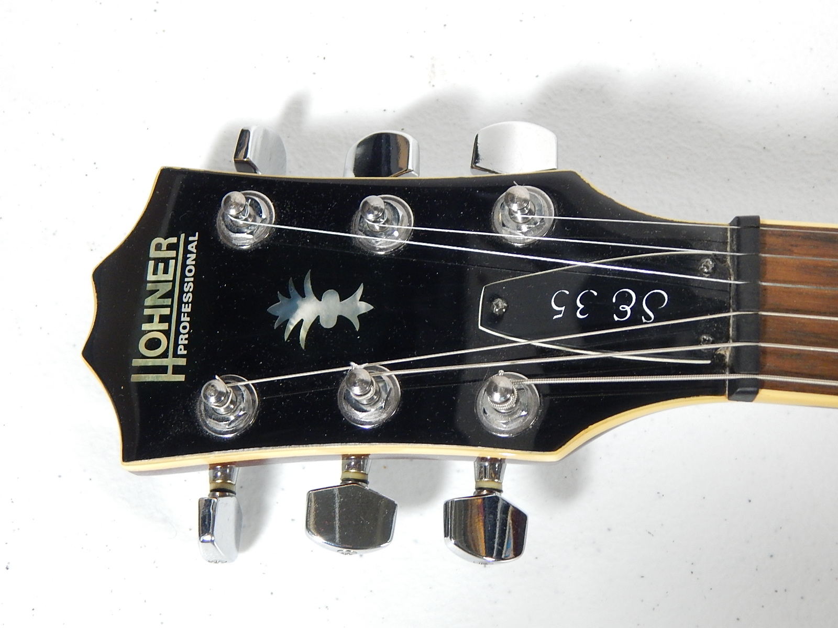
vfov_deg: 21.3
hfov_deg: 28.2
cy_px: 314
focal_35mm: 69
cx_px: 419
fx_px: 1670
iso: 400
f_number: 4.1
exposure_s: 1/20
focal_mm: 12.3
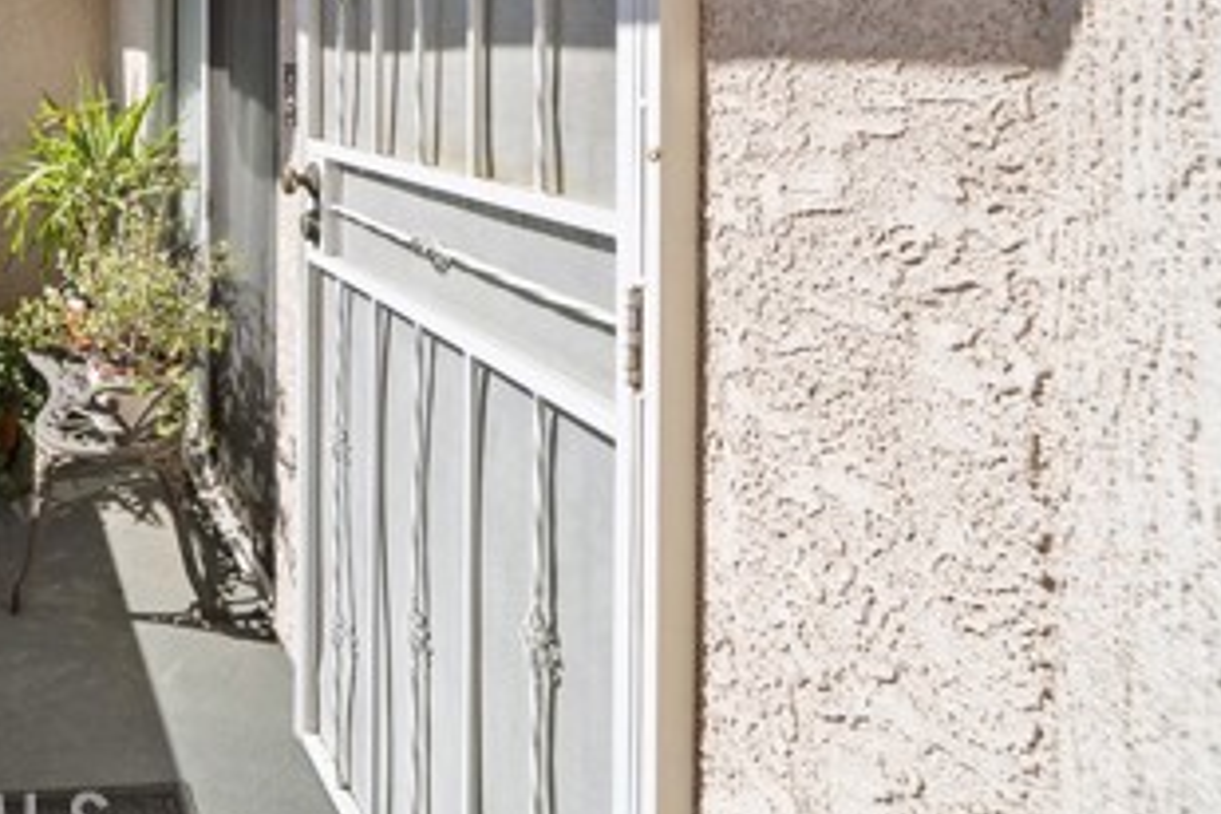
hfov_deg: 49.9
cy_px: 41
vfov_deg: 40.6
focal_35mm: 29
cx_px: -36
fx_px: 984
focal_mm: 14
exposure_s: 1/100
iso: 100
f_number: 10
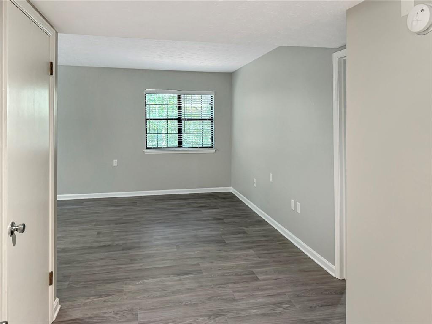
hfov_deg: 71.6
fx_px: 300
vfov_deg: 56.8
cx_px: 216
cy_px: 162
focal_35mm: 24
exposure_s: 1/60
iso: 320
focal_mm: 6.76
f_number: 1.78
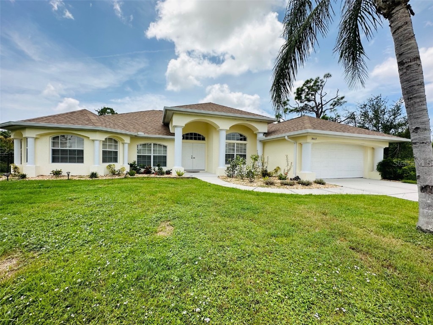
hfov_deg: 102.1
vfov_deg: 85.7
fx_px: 175
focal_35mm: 14
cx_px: 216
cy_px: 162
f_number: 2.2
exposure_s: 1/1473
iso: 40
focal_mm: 2.22
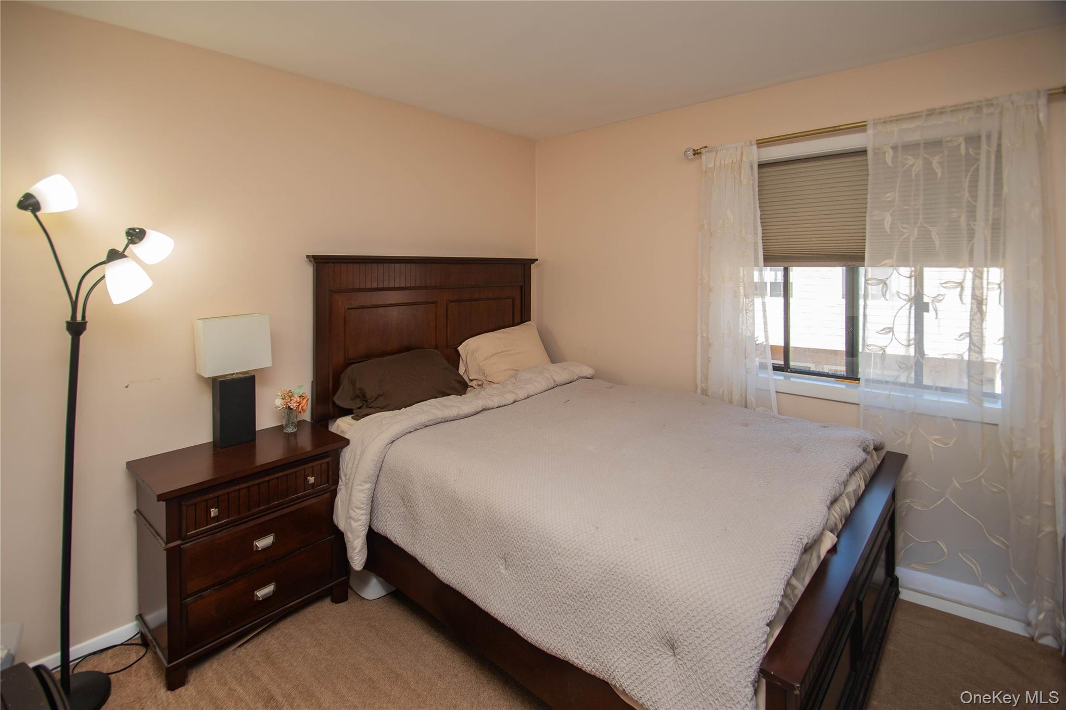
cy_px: 355
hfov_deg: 100.4
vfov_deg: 77.3
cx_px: 533
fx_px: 444
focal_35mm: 15
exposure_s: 1/60
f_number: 4.5
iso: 220
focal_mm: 10
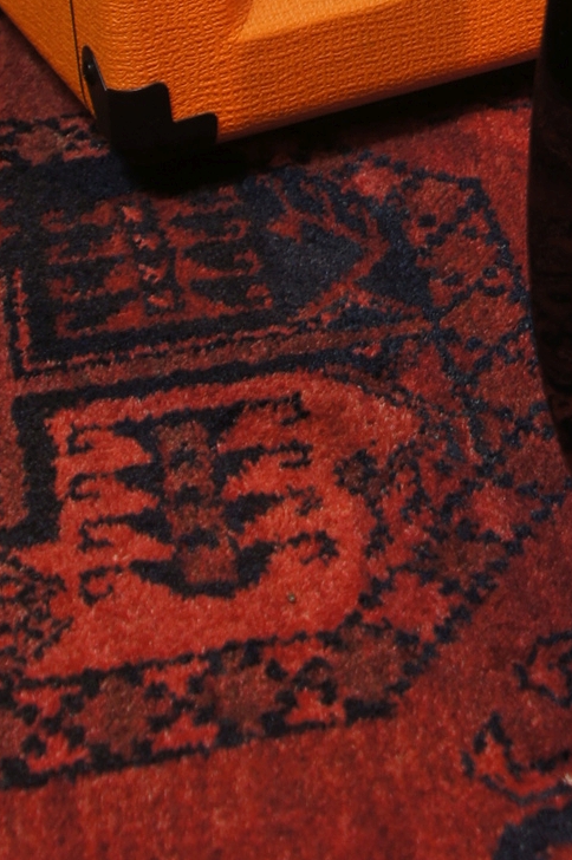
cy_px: -470
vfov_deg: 14.4
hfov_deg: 10.0
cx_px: 880
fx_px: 3152
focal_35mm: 132
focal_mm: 28
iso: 100
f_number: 6.3
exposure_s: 1/5
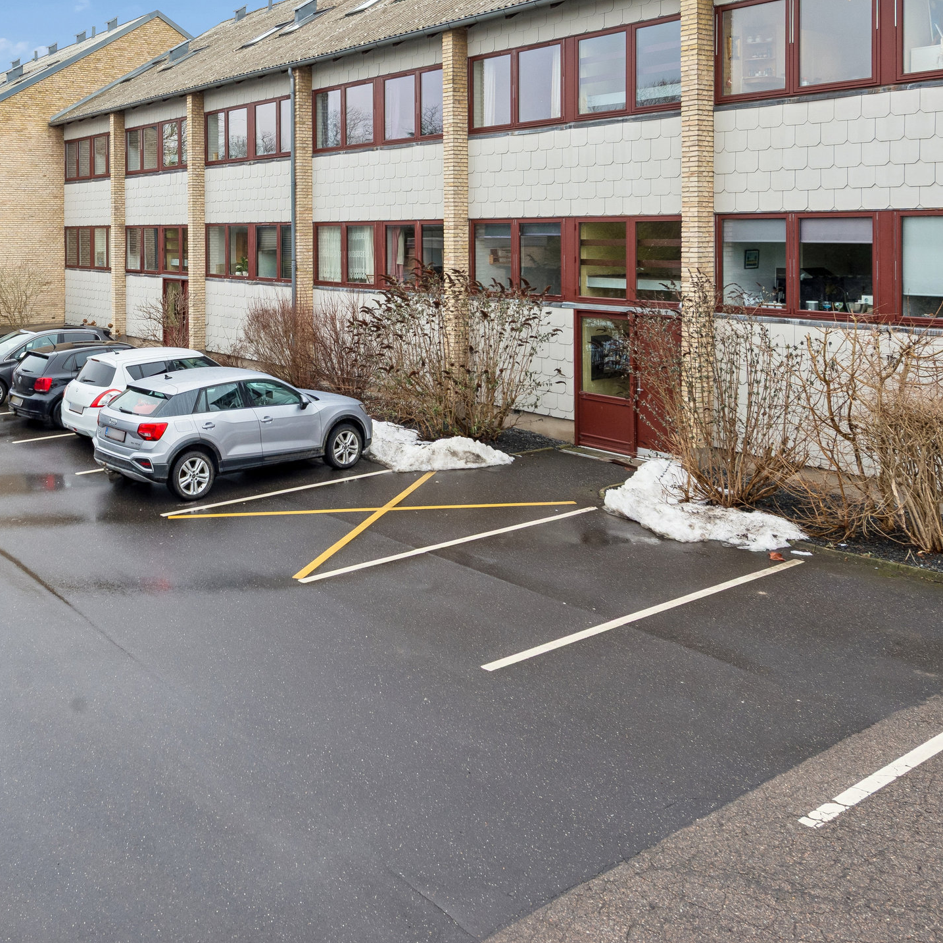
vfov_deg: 49.8
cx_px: 204
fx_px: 986
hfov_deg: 48.5
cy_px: 286
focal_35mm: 32
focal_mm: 18
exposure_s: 1/60
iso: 200
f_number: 10
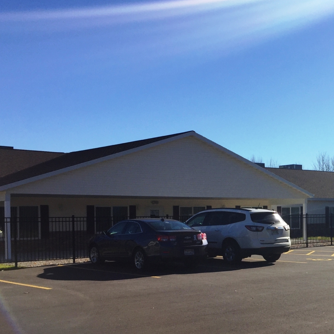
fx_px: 579
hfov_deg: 30.9
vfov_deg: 31.8
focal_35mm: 53
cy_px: 239
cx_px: 295
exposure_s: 1/3597
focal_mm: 4.15
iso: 32
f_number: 2.2
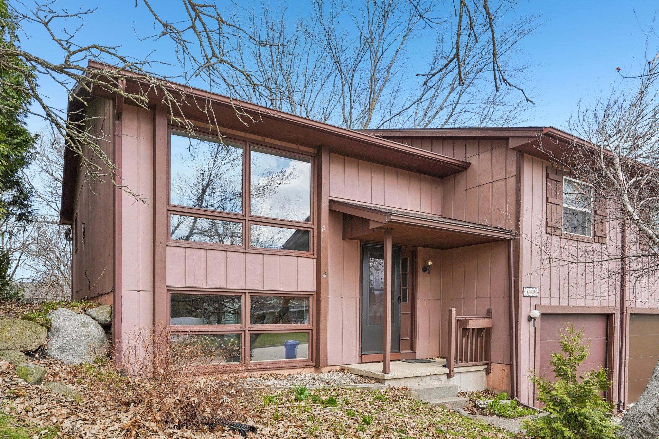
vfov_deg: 57.2
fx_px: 403
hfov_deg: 78.6
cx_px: 330
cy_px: 220
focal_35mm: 22
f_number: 8
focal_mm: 22
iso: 400
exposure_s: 1/320
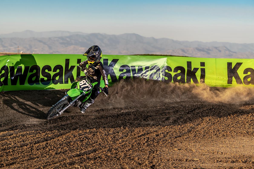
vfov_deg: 14.3
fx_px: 677
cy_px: 84
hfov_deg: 21.2
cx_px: 128
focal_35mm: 96
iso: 200
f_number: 4
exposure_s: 1/1000
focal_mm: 95
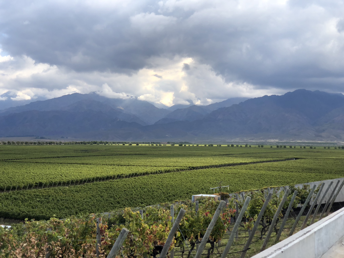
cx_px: 172
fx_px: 517
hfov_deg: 36.8
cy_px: 129
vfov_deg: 28.0
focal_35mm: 52
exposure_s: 1/873
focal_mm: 6
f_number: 2.4
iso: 16
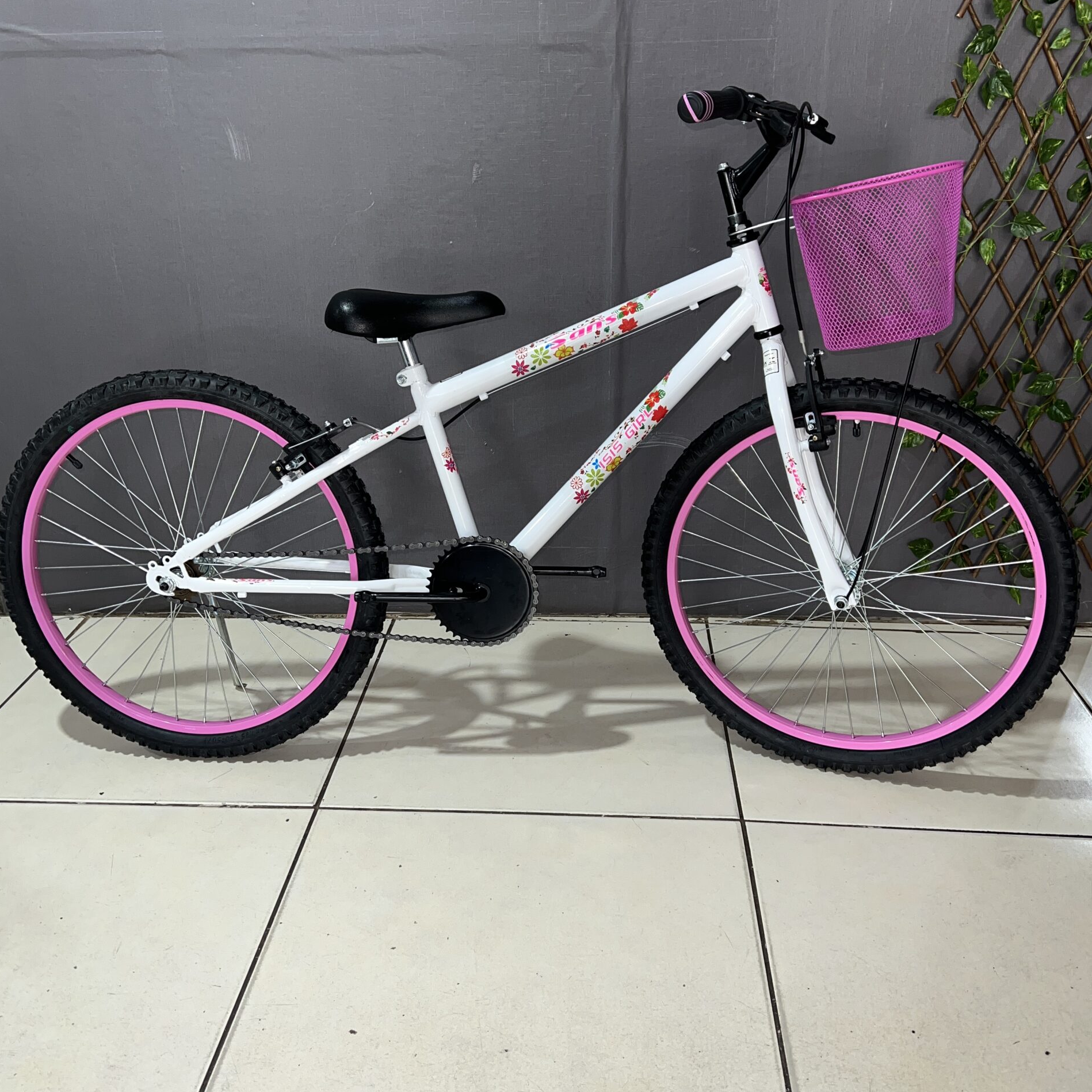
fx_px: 1106
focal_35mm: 31
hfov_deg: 52.5
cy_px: 521
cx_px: 540
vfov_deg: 52.5
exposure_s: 1/36
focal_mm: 5.7
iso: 40
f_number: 1.5
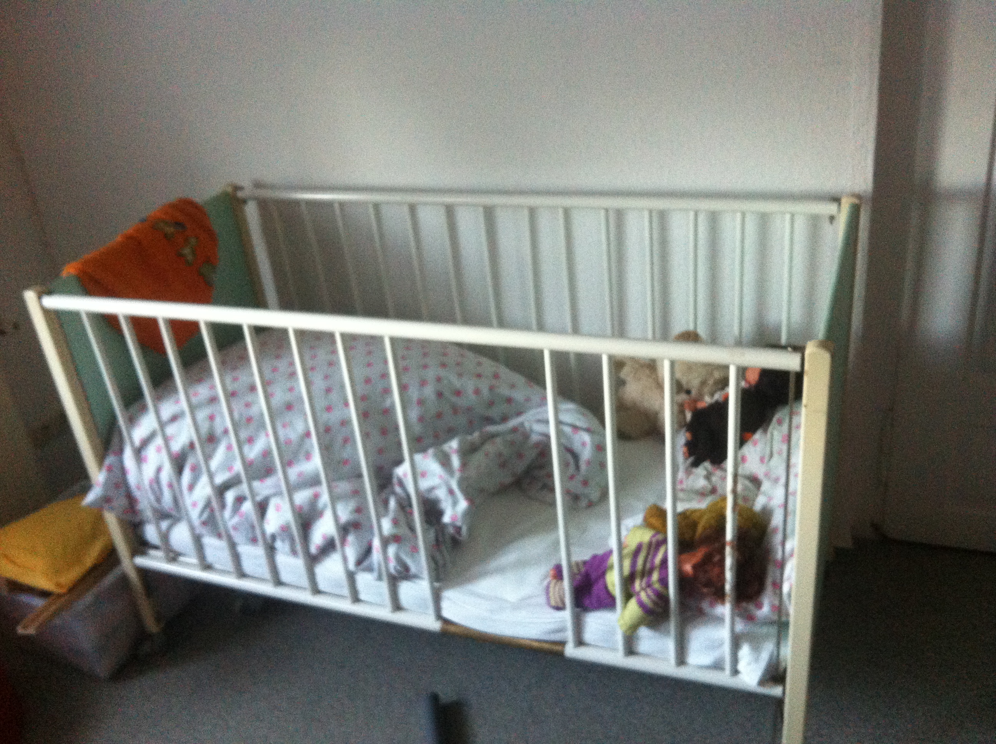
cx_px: 498
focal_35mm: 35
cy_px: 372
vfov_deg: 40.6
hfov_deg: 52.7
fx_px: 1006
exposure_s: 1/15
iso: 320
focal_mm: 3.85
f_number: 2.8
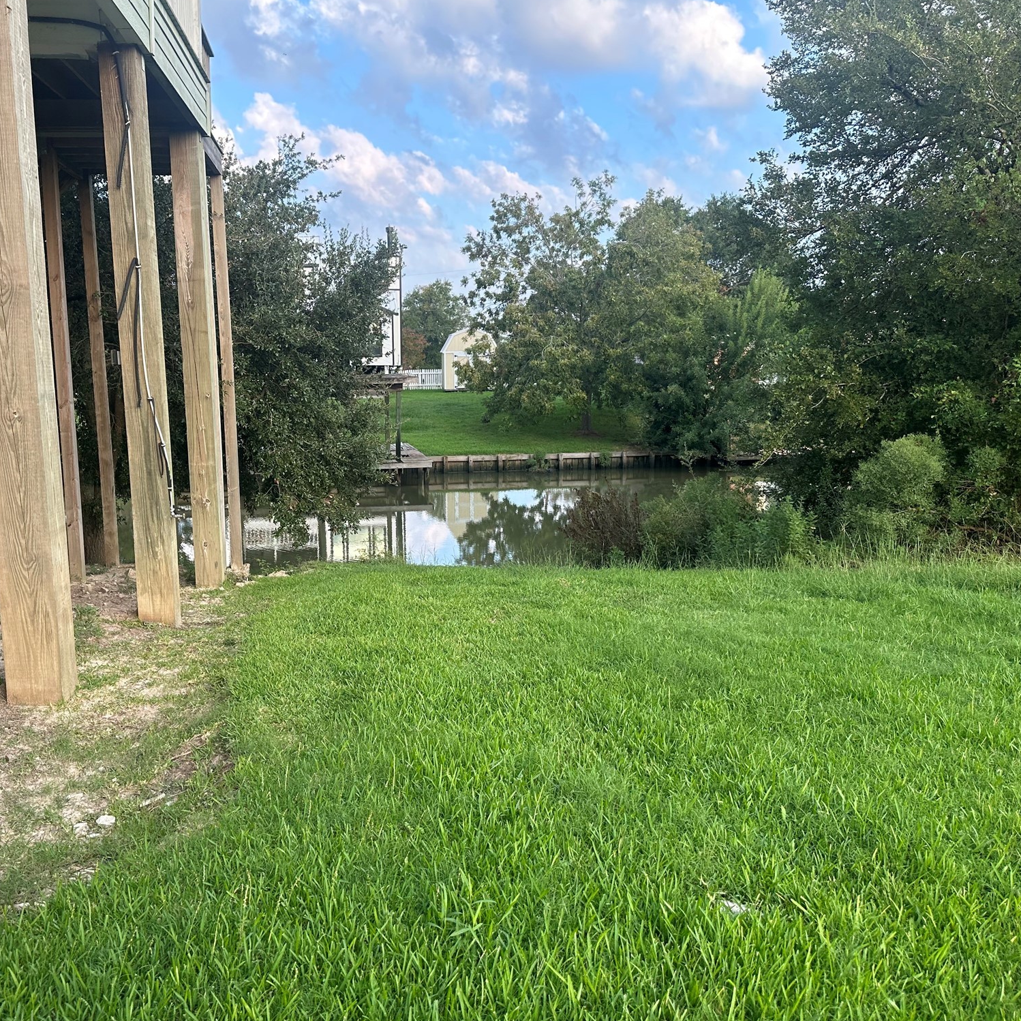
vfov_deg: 55.6
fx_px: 968
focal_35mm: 29
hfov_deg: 55.3
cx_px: 422
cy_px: 503
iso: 80
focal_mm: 6.86
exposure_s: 1/690
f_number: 1.78
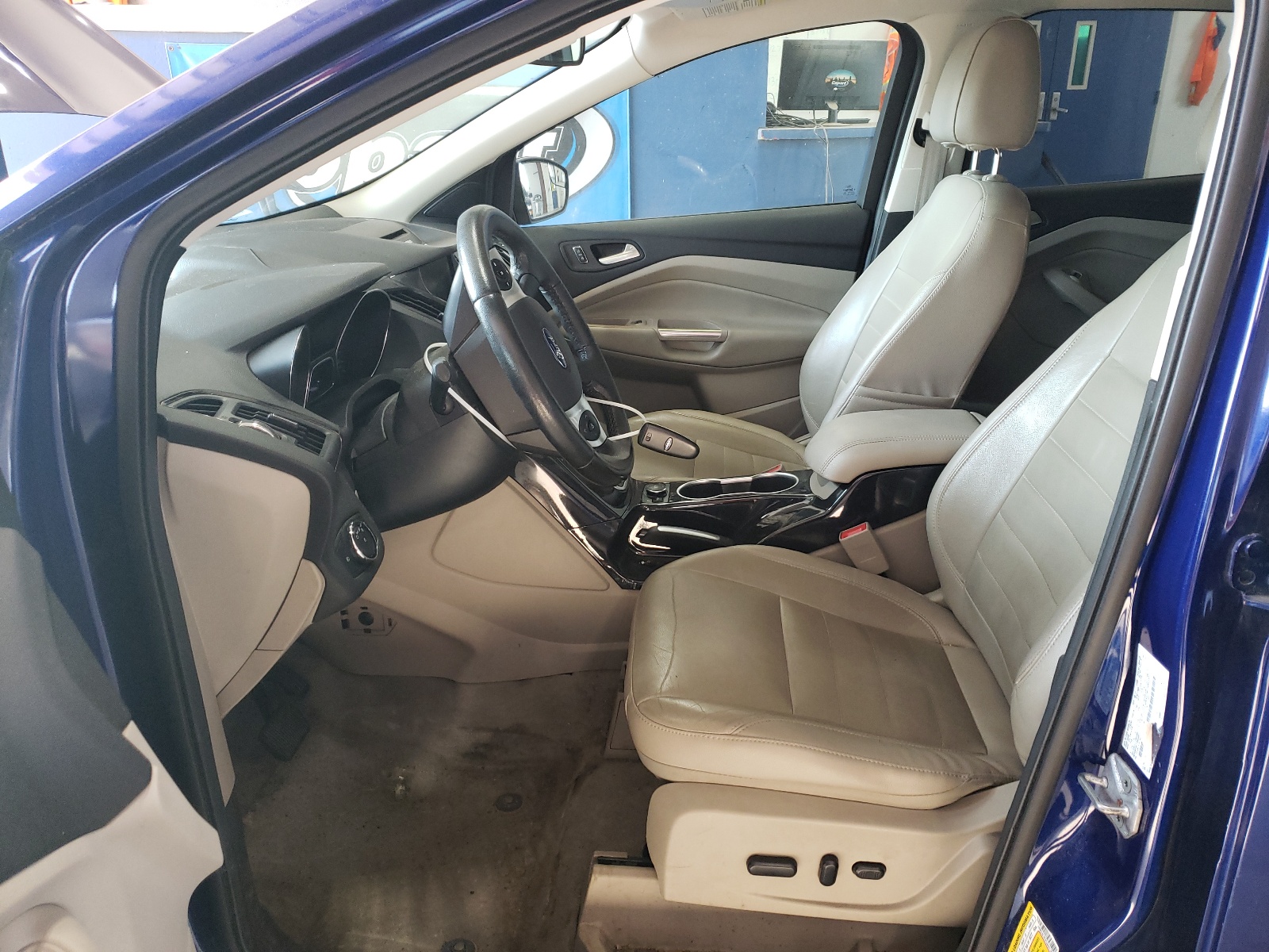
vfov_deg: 53.1
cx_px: 634
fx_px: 953
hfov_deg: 67.3
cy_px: 476
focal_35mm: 26
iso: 145
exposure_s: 1/60.2
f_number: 1.5
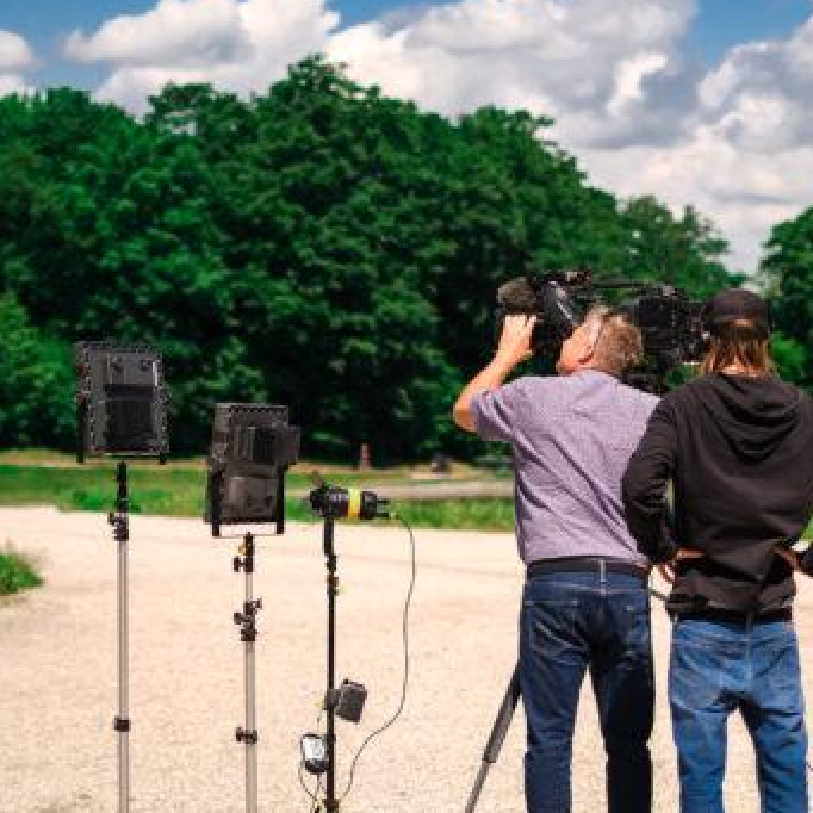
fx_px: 2445
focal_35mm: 92
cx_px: 467
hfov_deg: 18.9
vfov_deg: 18.9
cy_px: 460
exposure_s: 1/10000
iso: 250
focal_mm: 35
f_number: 1.6
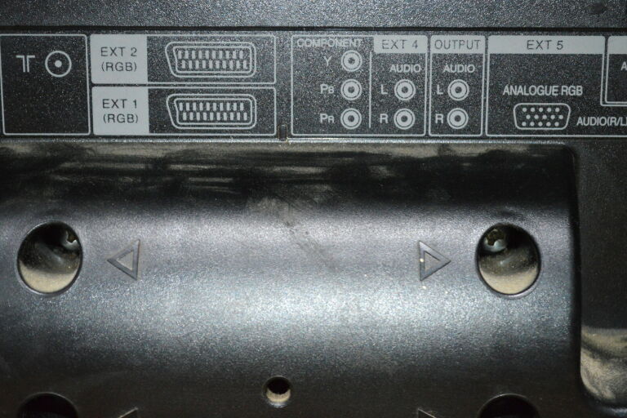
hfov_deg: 28.1
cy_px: 209
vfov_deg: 18.9
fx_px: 1254
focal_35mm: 72
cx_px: 314
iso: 2500
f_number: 5.3
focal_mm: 48
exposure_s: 1/60
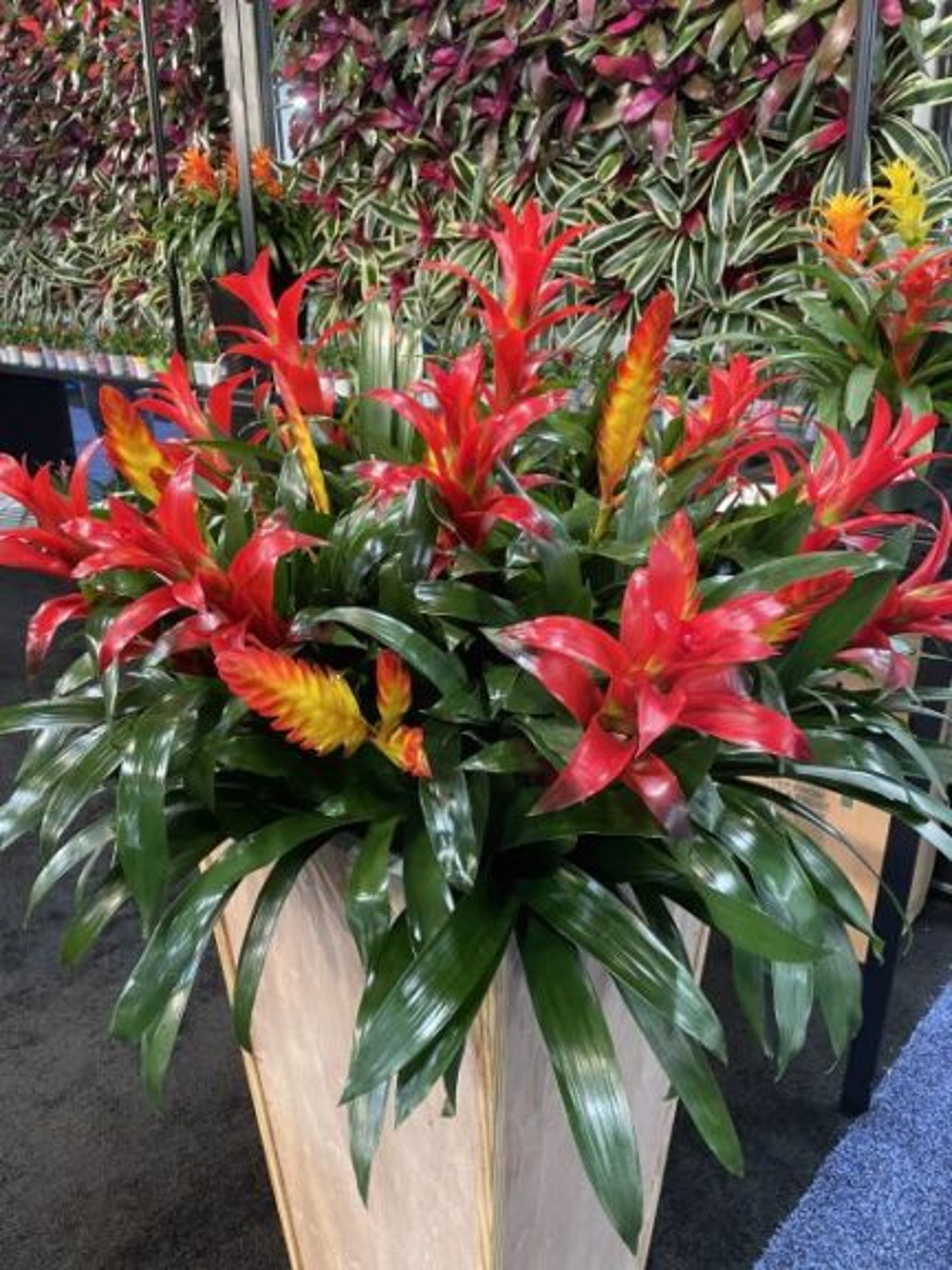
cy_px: 635
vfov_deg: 67.3
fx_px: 953
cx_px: 476
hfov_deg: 53.1
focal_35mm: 26
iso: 250
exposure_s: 1/60
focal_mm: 4.2
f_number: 1.6
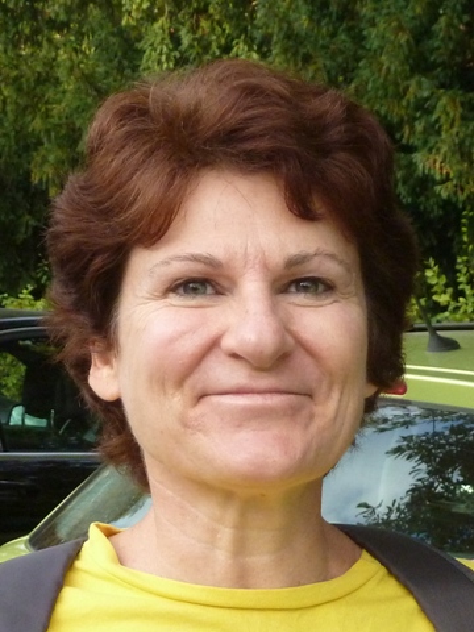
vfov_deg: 44.8
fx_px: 767
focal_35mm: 42
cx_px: 237
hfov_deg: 34.3
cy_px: 316
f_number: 3.7
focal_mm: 6.9
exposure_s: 1/320
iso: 400
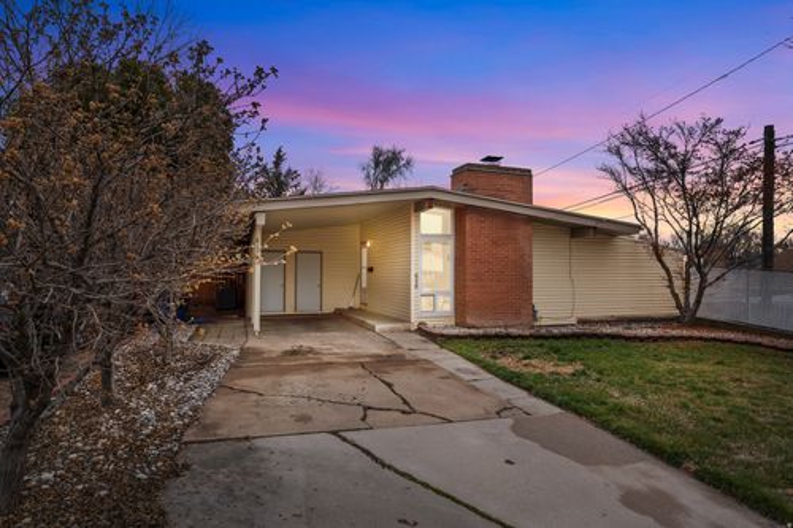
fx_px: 462
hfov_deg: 81.2
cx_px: 396
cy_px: 264
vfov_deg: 59.5
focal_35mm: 21
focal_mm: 21
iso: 400
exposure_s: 1/80
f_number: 9
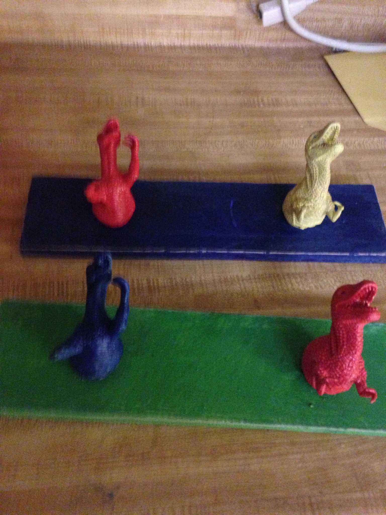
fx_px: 491
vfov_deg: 55.4
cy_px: 258
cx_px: 193
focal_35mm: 33
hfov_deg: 42.9
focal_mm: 4.12
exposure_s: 1/15
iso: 800
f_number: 2.4
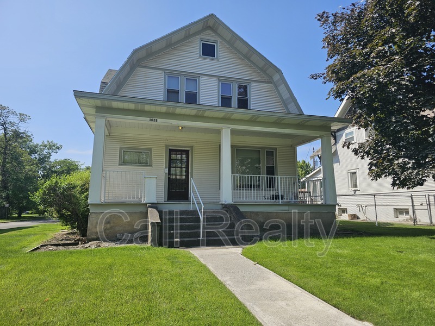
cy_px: 163
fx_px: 289
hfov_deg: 73.9
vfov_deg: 58.9
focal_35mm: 23
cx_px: 218
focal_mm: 6.3
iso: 10
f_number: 1.7
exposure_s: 1/734
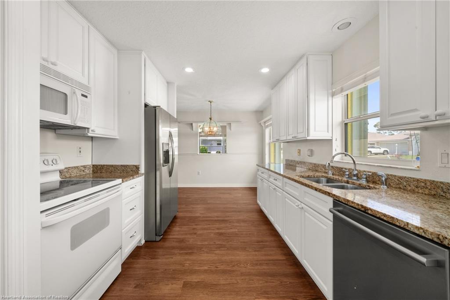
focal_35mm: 13
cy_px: 150
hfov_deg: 108.3
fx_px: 162
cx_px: 225
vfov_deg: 85.4
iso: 400
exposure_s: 1/13
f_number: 11
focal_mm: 13
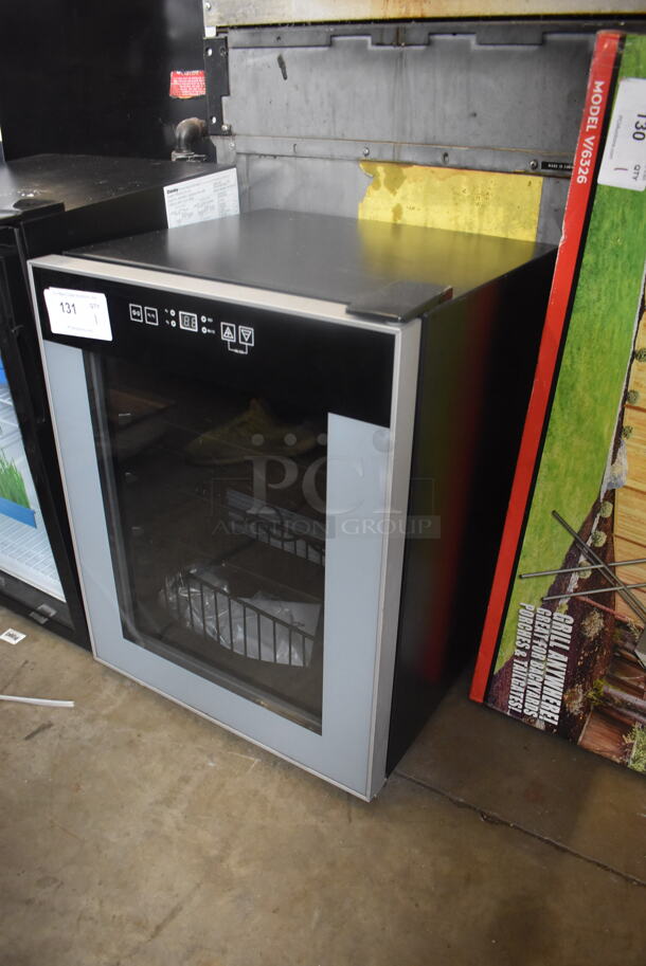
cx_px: 323
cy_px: 483
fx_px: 726
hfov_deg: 48.0
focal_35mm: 27
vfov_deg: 67.3
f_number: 3.5
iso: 2000
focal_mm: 18
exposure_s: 1/125
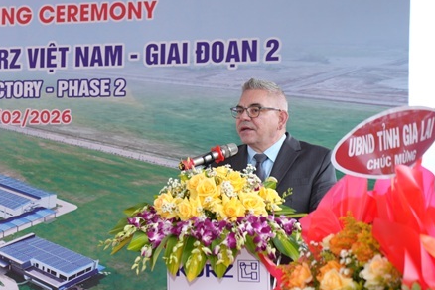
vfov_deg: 12.9
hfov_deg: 19.0
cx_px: 48
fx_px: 1281
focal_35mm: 106
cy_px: 134
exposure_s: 1/160
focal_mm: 58
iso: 200
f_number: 3.2
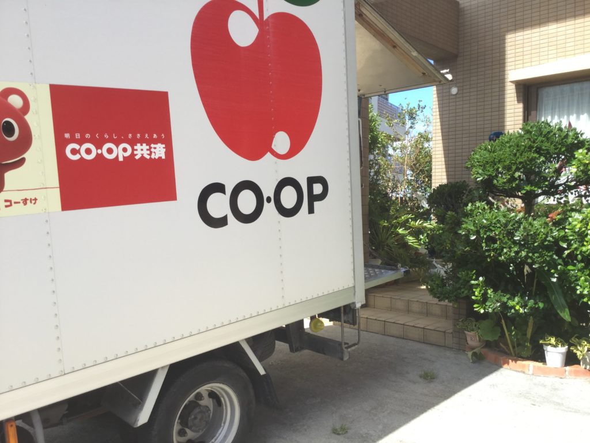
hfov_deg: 58.4
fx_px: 528
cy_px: 222
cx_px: 295
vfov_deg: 45.4
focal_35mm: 31
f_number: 2.4
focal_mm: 3.3
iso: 25
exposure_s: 1/401
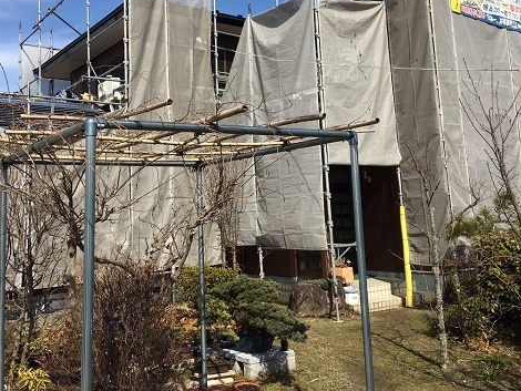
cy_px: 144
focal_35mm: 37
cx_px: 227
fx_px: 557
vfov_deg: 38.4
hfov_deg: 50.0
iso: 25
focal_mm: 4.15
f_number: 2.2
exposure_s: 1/1789
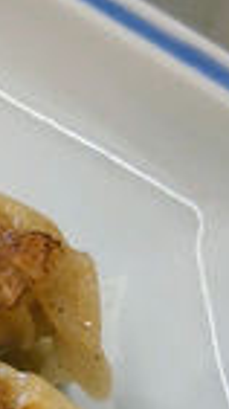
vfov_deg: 22.4
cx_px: -197
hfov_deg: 11.9
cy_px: 363
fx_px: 1007
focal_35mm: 93
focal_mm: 4.06
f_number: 1.94
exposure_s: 1/59
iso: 50
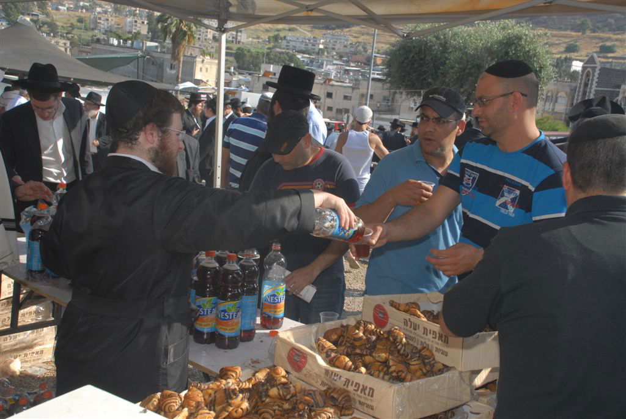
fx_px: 731
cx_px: 313
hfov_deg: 46.4
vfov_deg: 32.0
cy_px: 210
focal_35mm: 42
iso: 320
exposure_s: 1/250
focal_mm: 28
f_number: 8
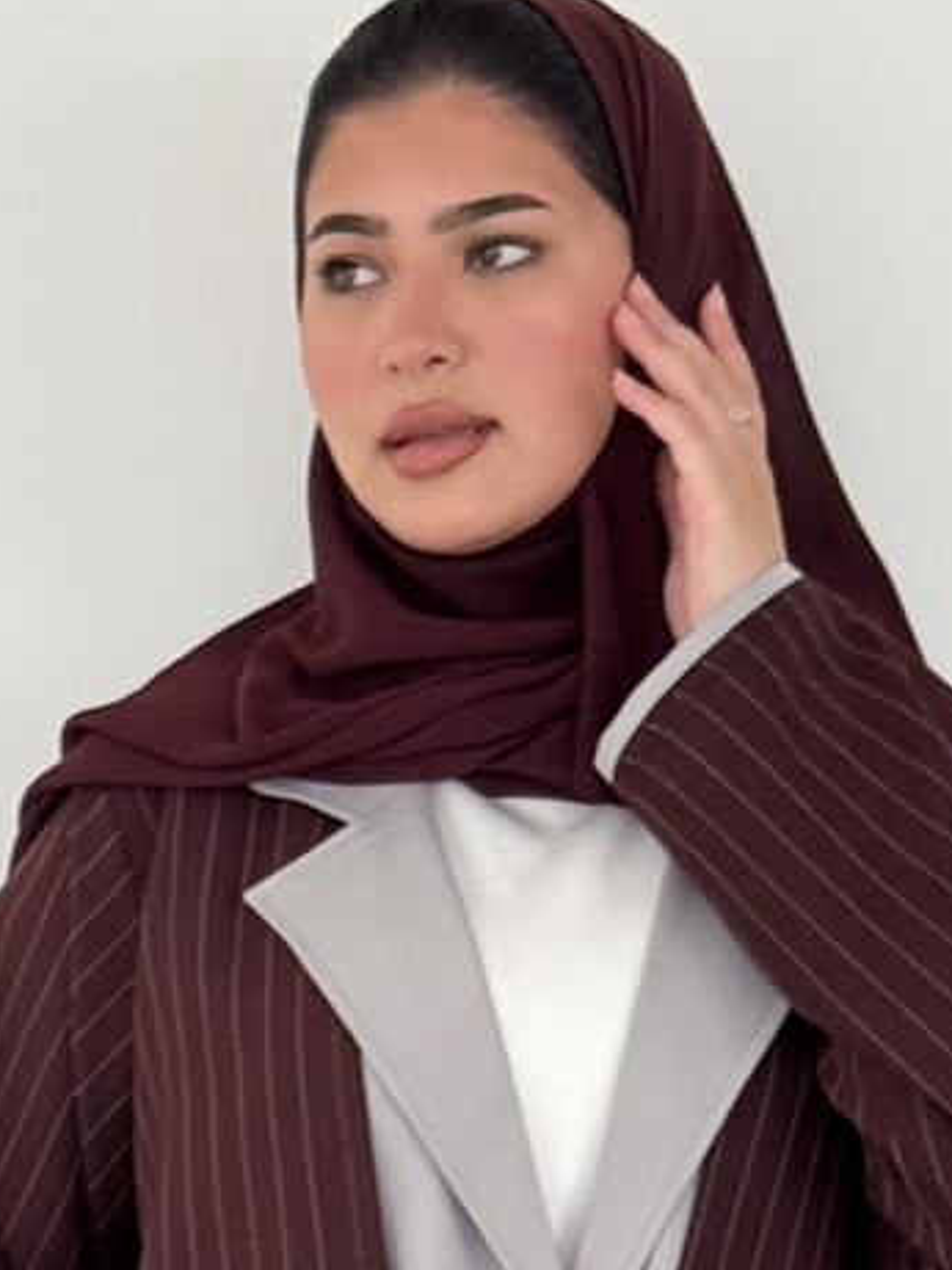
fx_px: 6124
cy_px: 2178
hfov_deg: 8.9
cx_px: 264
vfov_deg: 11.1
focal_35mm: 167
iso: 100
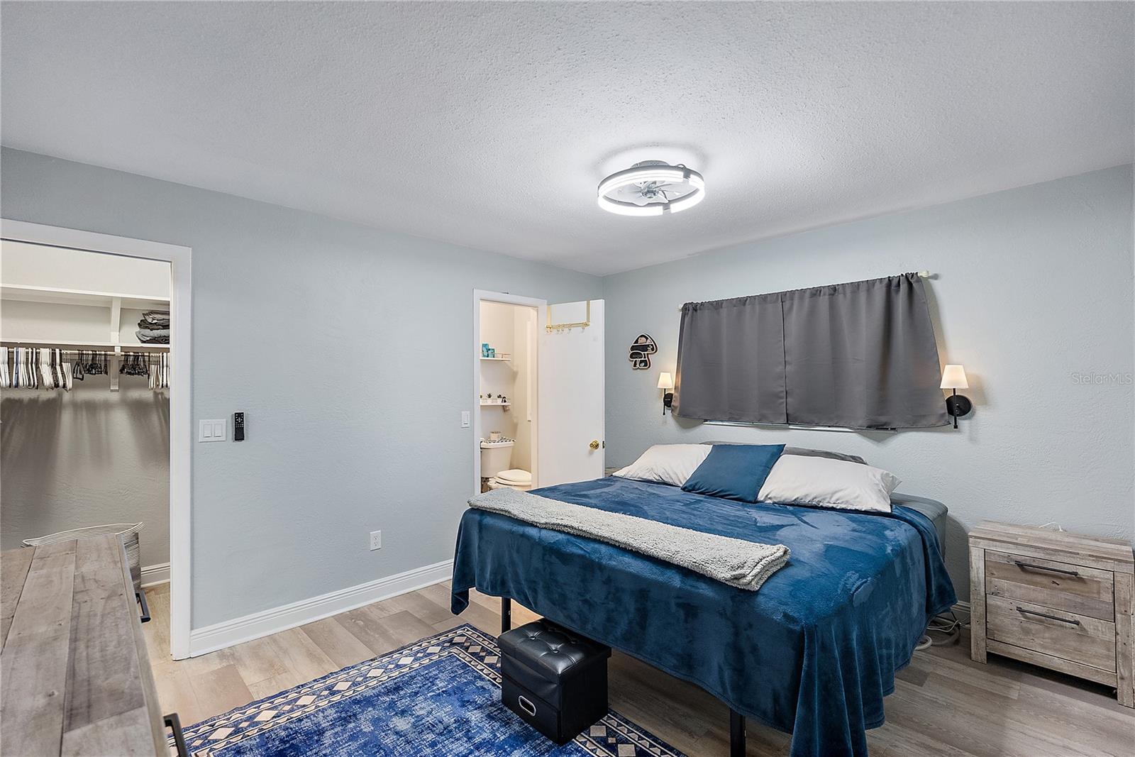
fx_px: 520
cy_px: 378
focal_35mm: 16
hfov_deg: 95.0
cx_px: 568
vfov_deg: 72.1
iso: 1600
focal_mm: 16.5
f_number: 4
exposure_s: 1/40
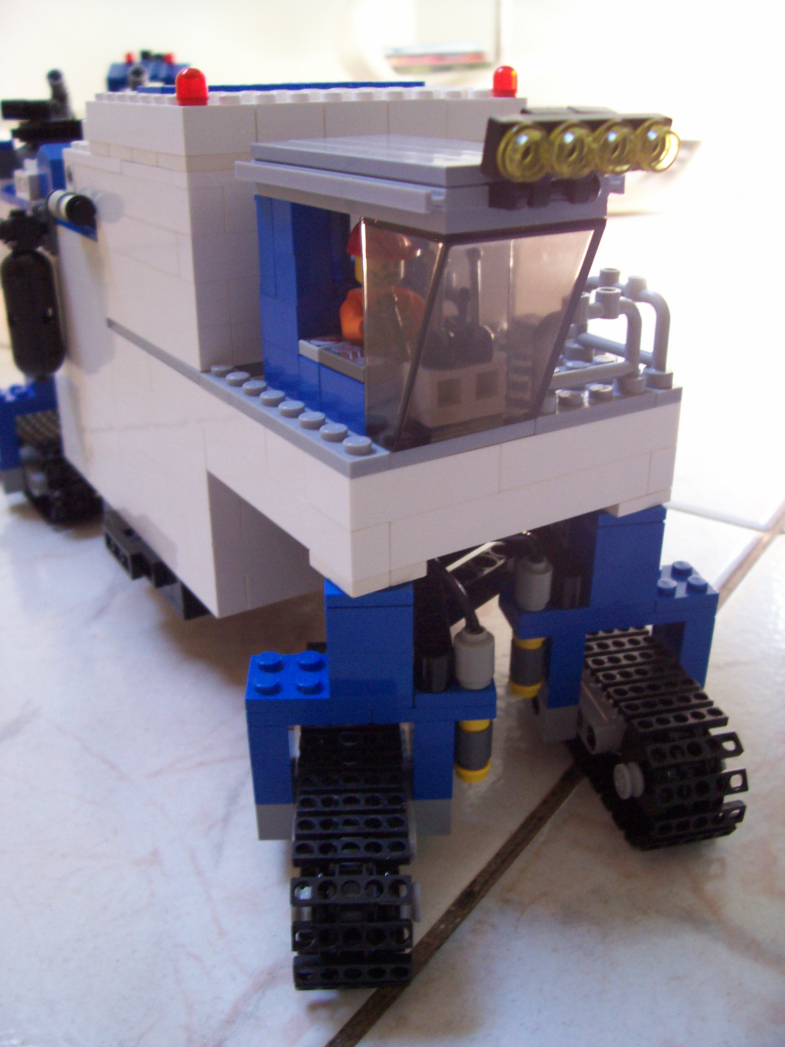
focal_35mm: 34
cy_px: 524
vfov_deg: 54.0
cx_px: 392
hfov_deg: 41.8
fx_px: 1028
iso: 160
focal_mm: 5.6
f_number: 2.7
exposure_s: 1/25.3
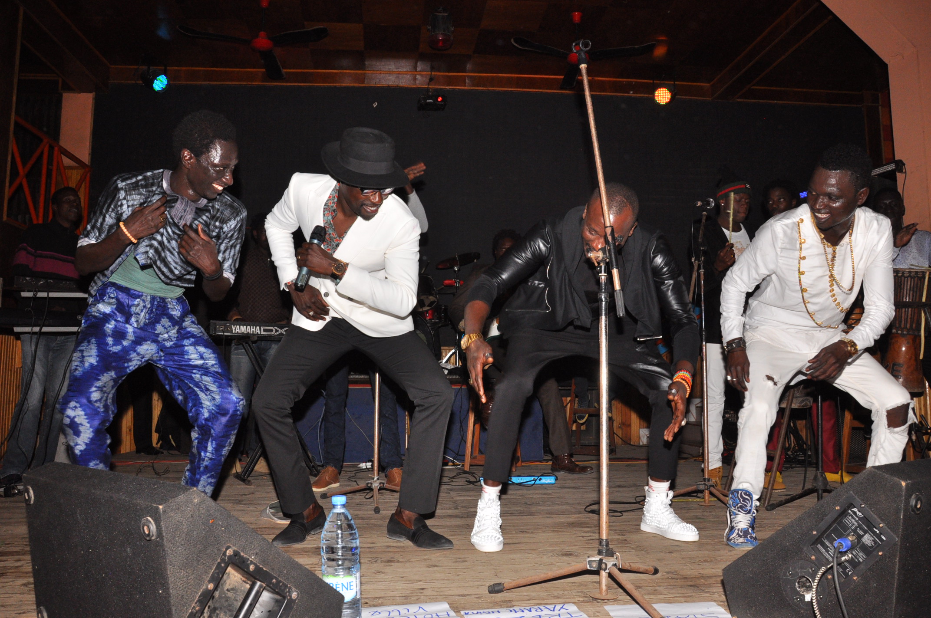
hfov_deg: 67.4
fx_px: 697
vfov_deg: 47.8
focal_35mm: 27
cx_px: 466
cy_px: 309
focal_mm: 18
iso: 640
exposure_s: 1/100
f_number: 9
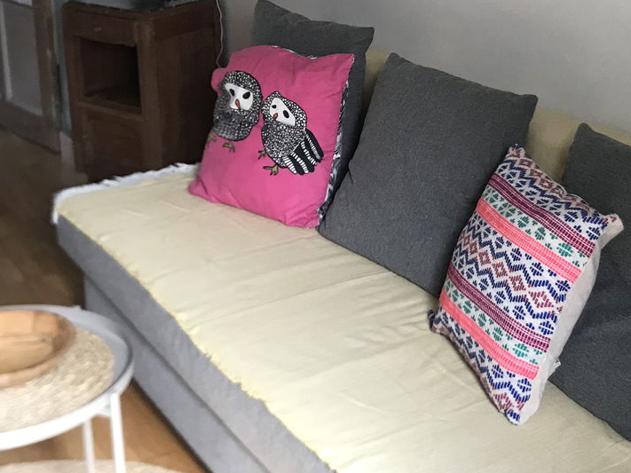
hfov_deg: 30.7
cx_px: 375
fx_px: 1148
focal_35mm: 63
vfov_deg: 22.8
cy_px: 73
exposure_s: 1/33
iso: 40
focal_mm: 3.99
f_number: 1.8
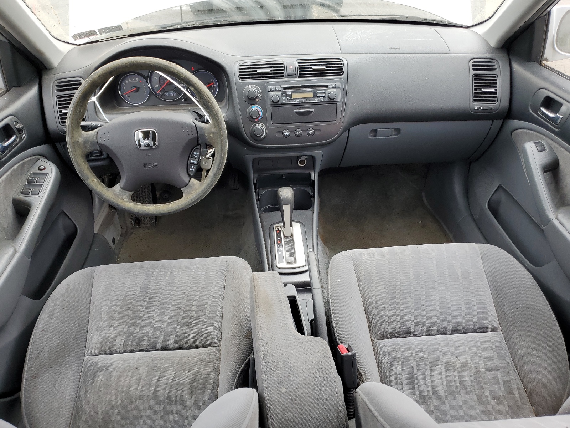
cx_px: 285
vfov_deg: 53.1
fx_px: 428
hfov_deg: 67.3
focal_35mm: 26
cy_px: 214
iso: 50
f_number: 1.5
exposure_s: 1/303
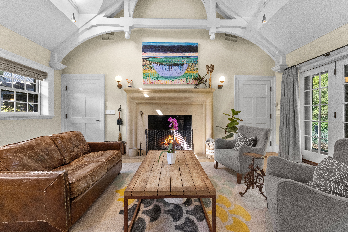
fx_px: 143
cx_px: 174
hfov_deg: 101.1
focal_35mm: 15
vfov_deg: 78.1
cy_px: 116
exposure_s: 1/40
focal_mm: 14.8
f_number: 11
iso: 2000
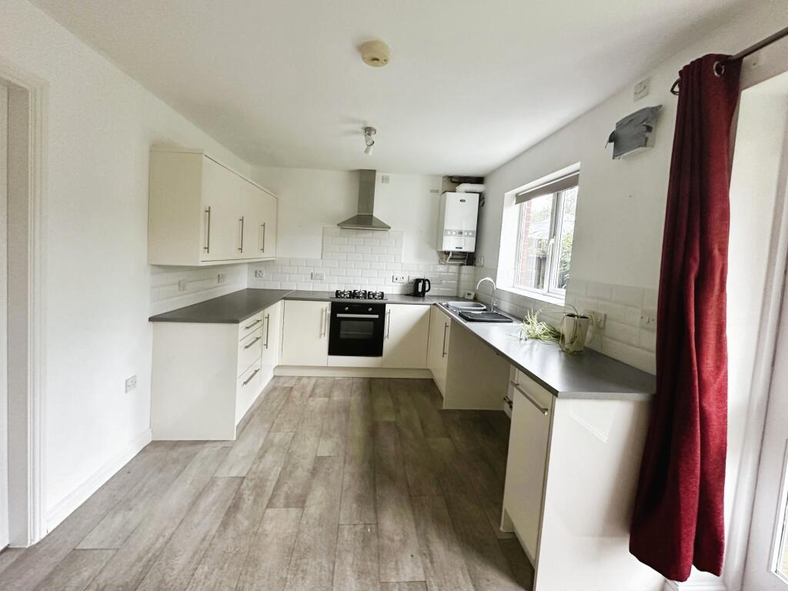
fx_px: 319
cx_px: 394
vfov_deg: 85.7
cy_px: 296
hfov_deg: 102.1
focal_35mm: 14
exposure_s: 1/60
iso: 400
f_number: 2.2
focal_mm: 2.22
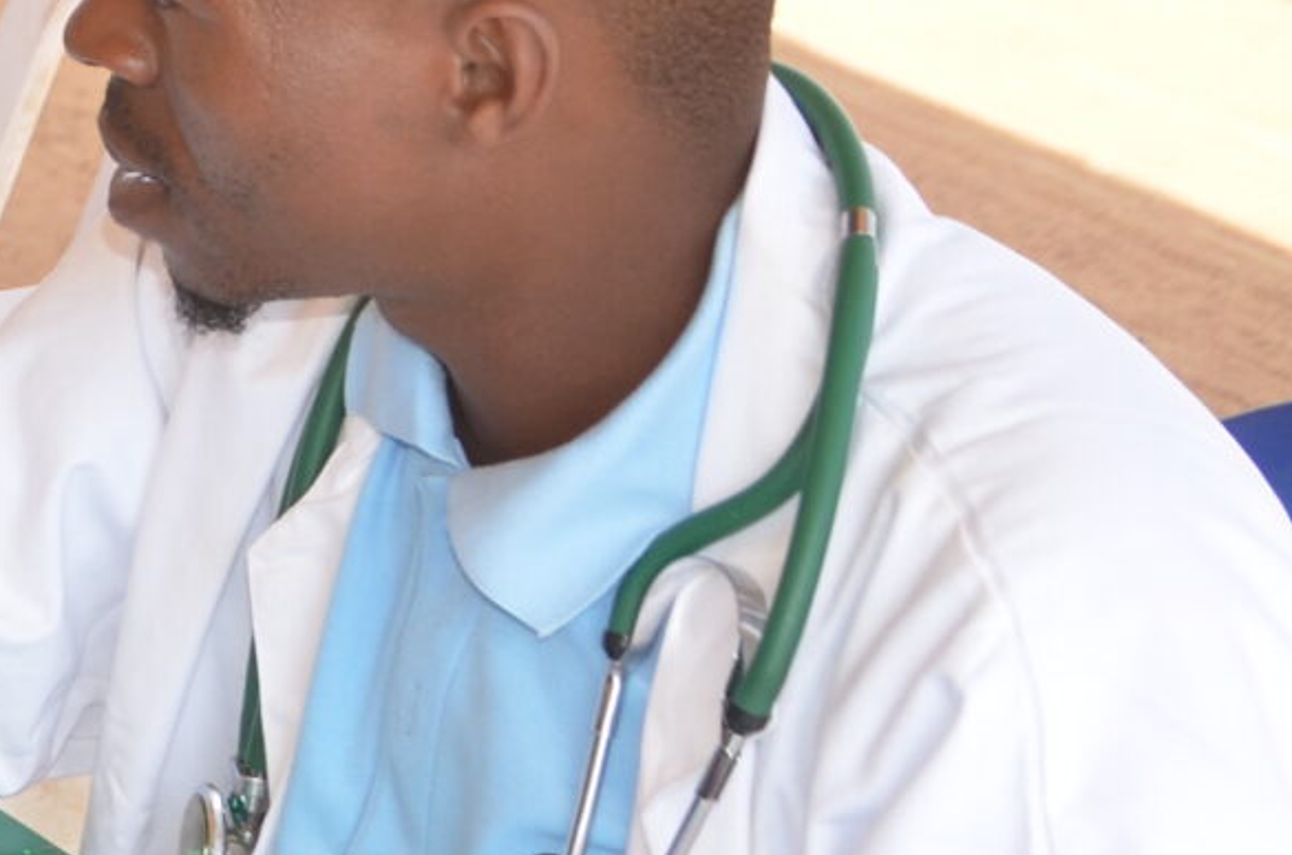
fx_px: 5878
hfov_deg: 11.3
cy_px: 336
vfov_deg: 8.3
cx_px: -1321
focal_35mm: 164
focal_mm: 25
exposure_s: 1/250
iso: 200
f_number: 4
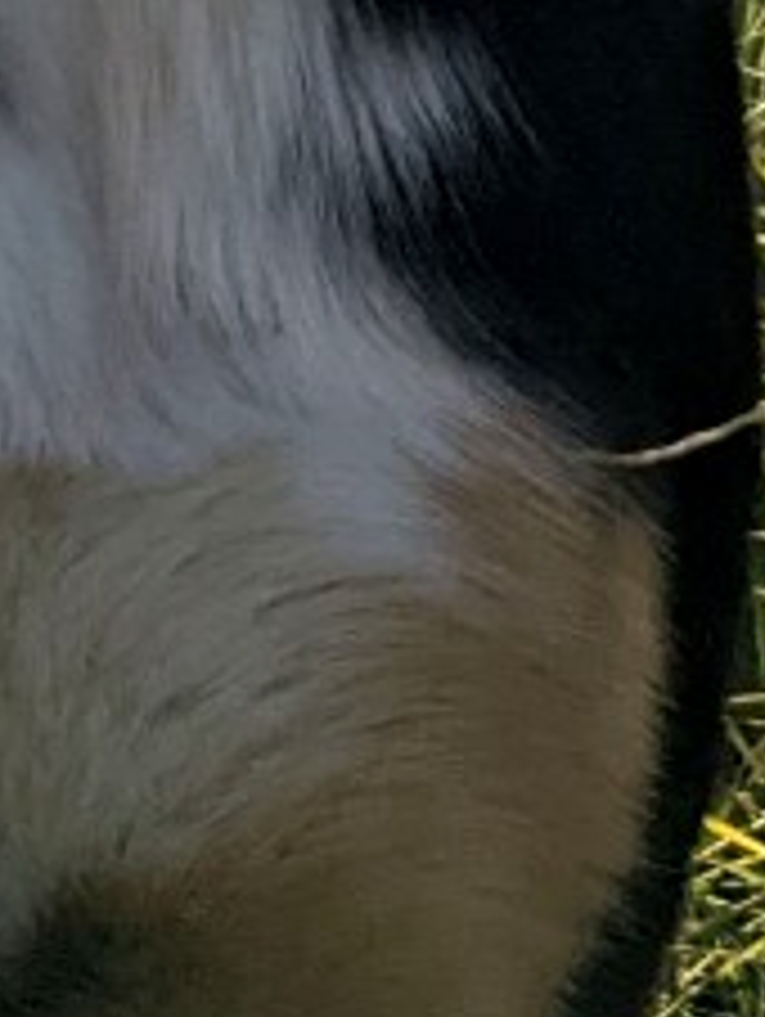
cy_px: -1469
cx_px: -454
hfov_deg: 9.1
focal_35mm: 159
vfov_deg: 10.6
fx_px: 4676
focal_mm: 4.38
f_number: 1.73
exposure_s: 1/11765
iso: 61
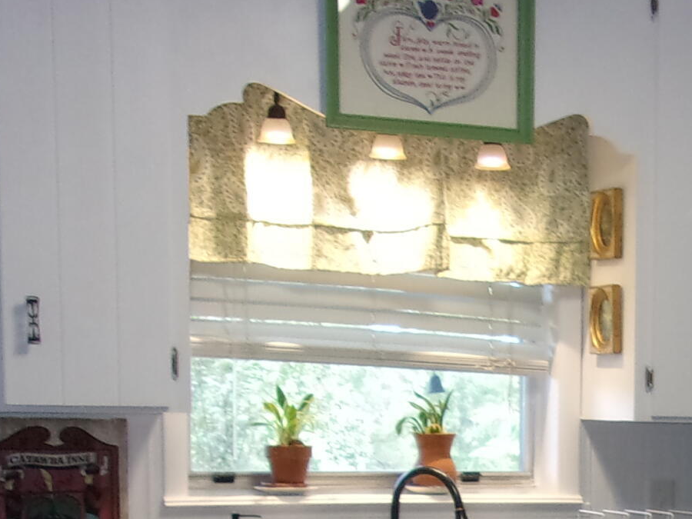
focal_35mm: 90
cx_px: 767
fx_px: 1799
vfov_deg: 15.7
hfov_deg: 20.7
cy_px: 640
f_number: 3
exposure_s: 1/34
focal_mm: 4.9
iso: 125
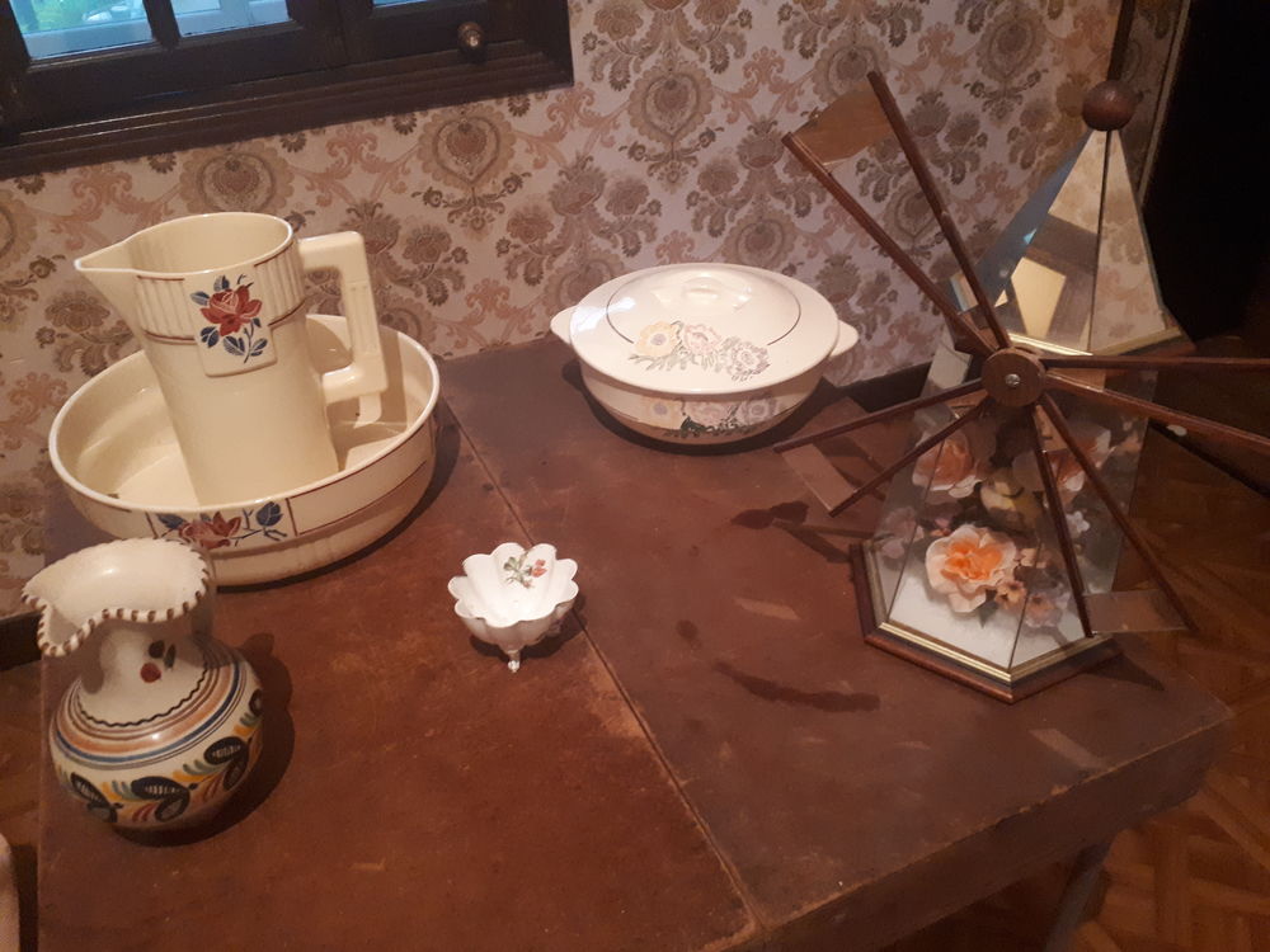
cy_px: 476
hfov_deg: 65.3
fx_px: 991
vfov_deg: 51.4
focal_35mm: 27
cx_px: 635
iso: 640
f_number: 1.9
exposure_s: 1/17
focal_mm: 3.6
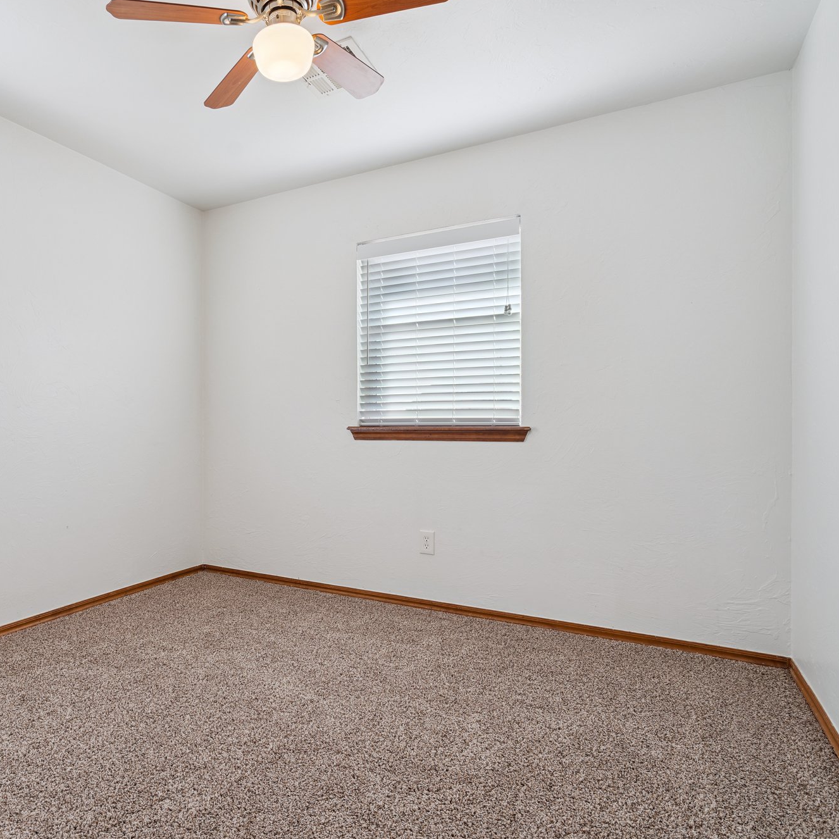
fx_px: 576
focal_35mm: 21
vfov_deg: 72.1
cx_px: 301
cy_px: 423
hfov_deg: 70.6
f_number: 7.1
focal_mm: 16
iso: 200
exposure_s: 1/50
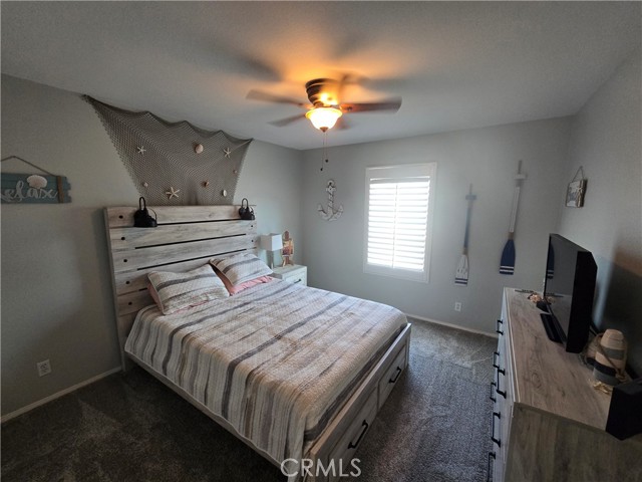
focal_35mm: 13
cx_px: 321
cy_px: 241
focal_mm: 2.2
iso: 250
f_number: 2.2
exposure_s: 1/60
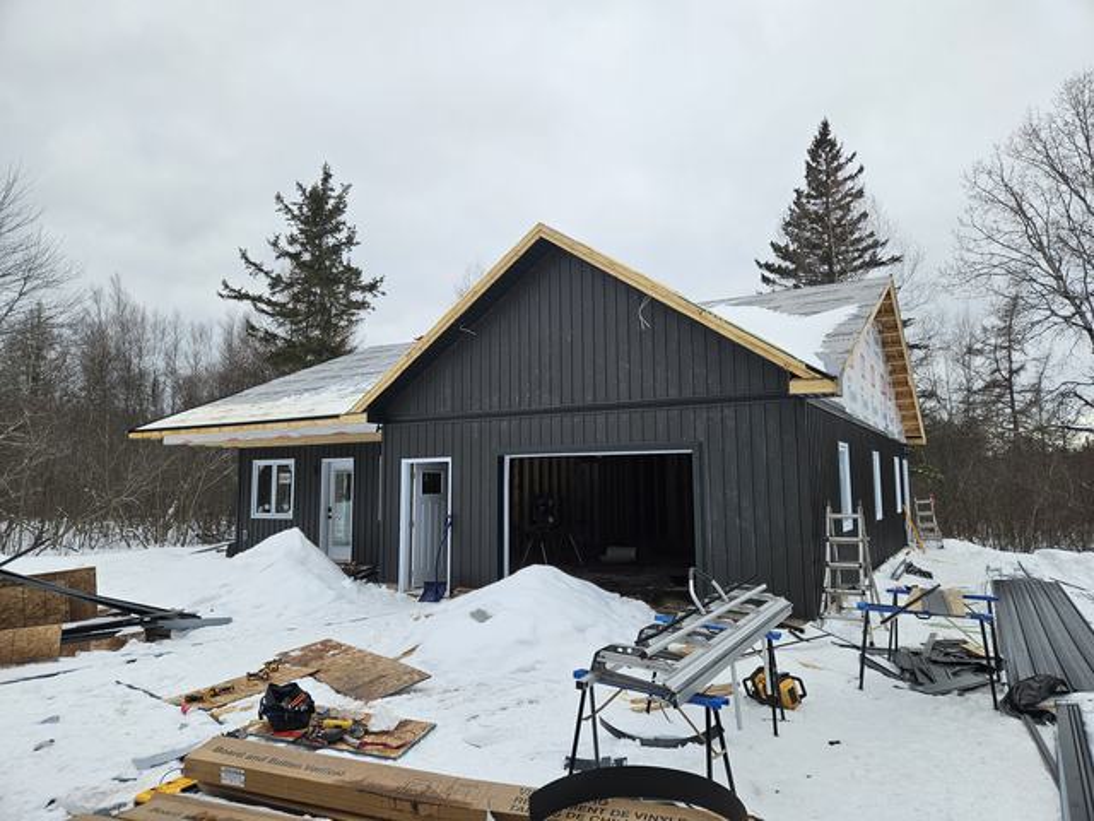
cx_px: 547
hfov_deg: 73.9
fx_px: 727
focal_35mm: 23
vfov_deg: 58.9
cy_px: 410
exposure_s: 1/688
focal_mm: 5.4
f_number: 1.8
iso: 25
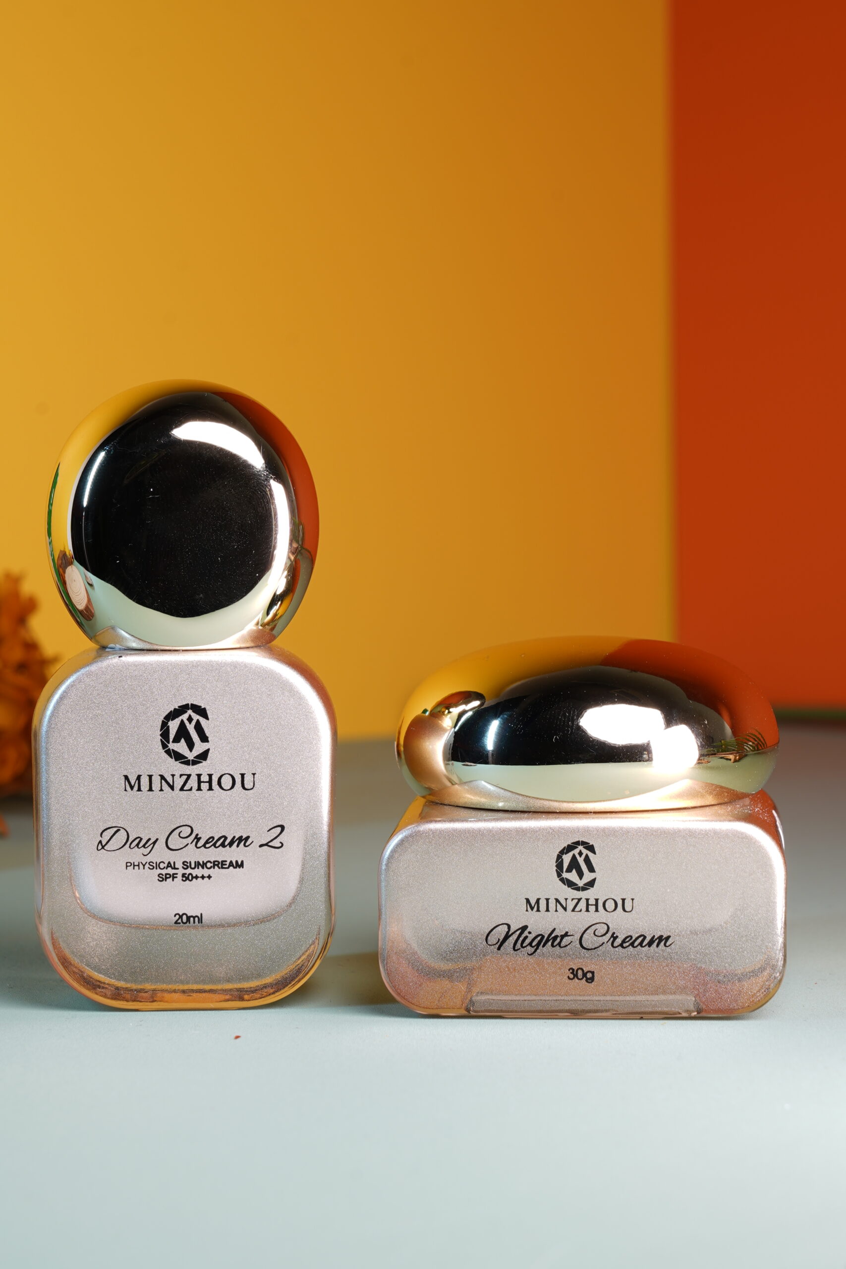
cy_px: 634
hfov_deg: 11.4
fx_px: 4229
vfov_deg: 17.1
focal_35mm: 120
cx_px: 423
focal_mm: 80
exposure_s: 1/2
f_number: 13
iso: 50
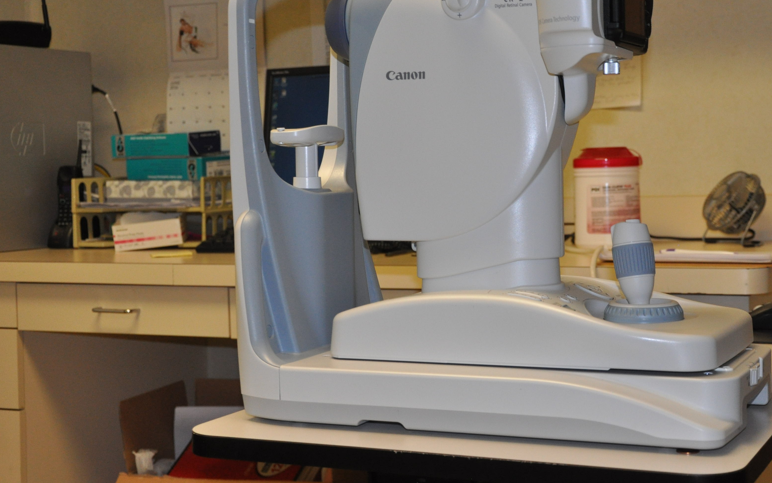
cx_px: 472
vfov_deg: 20.6
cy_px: 205
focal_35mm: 63
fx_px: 1326
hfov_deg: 32.4
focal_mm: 30
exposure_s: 1/60
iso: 800
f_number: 4.2
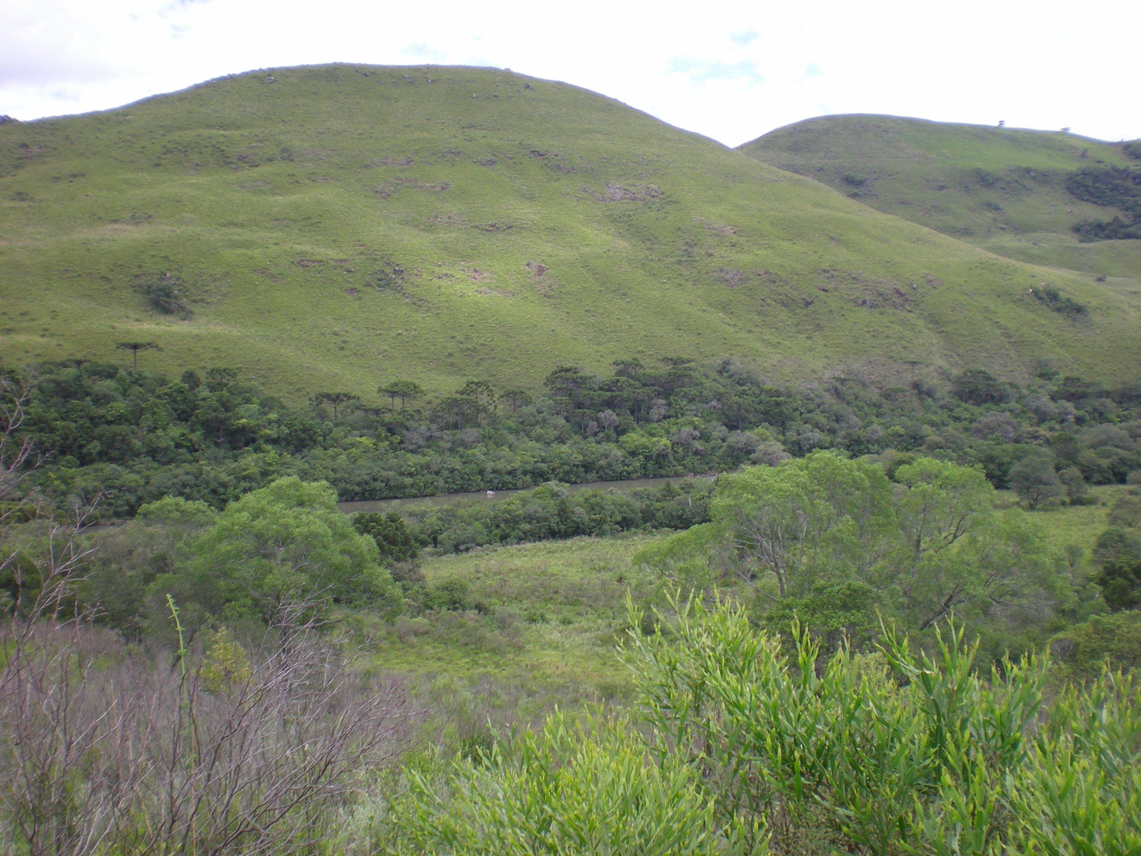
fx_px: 1253
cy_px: 428
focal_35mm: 38
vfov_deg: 37.7
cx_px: 570
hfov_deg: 49.0
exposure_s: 1/174
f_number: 4.6
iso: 50
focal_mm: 6.3
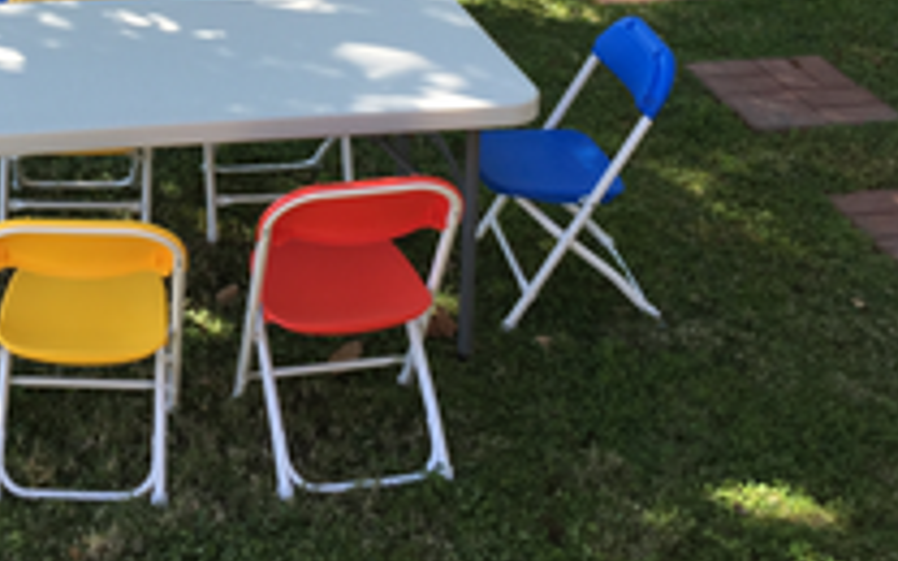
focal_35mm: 59
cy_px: -60
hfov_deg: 33.3
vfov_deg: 20.9
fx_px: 1444
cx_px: 147
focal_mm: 4.15
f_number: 2.2
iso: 32
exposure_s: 1/460
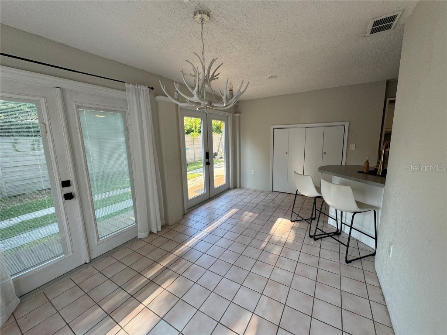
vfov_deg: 85.7
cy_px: 168
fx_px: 181
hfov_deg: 102.1
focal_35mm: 14
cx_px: 224
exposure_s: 1/99
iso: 80
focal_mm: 2.22
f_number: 2.2
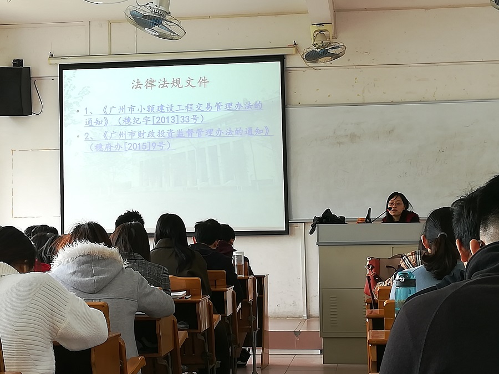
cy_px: 187
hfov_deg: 29.4
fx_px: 951
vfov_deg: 22.3
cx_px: 250
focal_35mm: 66
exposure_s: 1/33.3
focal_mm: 3.83
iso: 64
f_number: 2.2
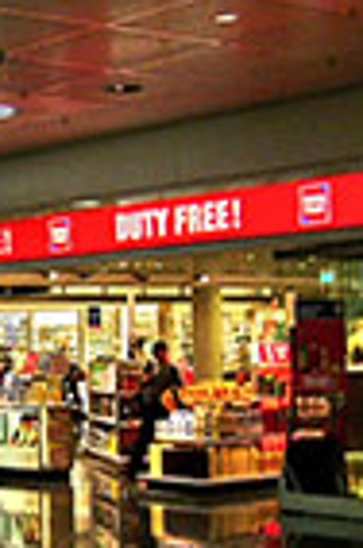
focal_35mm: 90
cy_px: 338
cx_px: -58
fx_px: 1368
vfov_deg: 22.6
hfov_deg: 14.7
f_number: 2.8
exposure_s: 1/60
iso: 100
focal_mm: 5.8
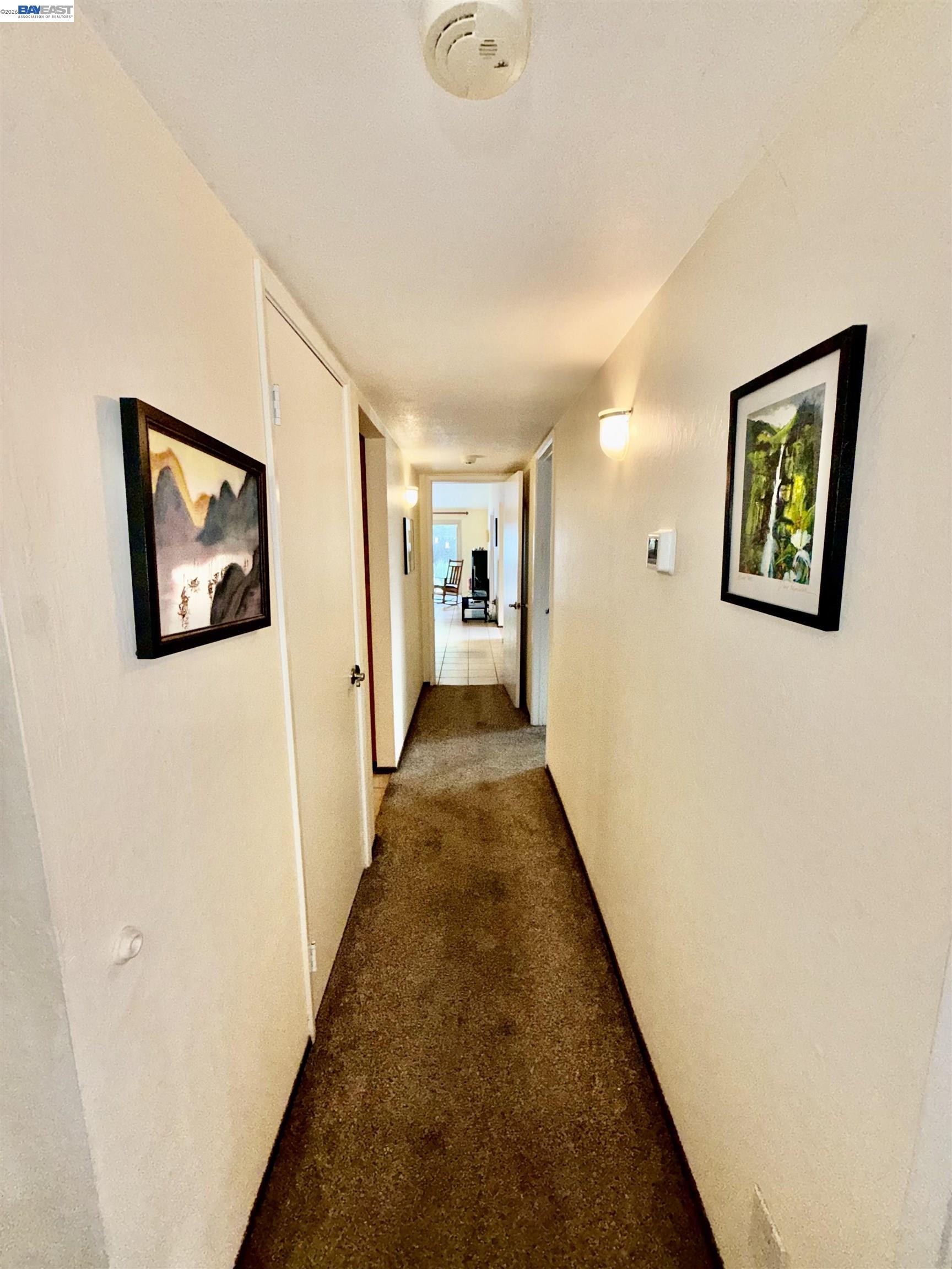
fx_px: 513
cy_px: 634
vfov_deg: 102.1
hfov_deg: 85.7
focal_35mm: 14
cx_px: 476
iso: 100
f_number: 2.2
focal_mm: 2.22
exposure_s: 1/120
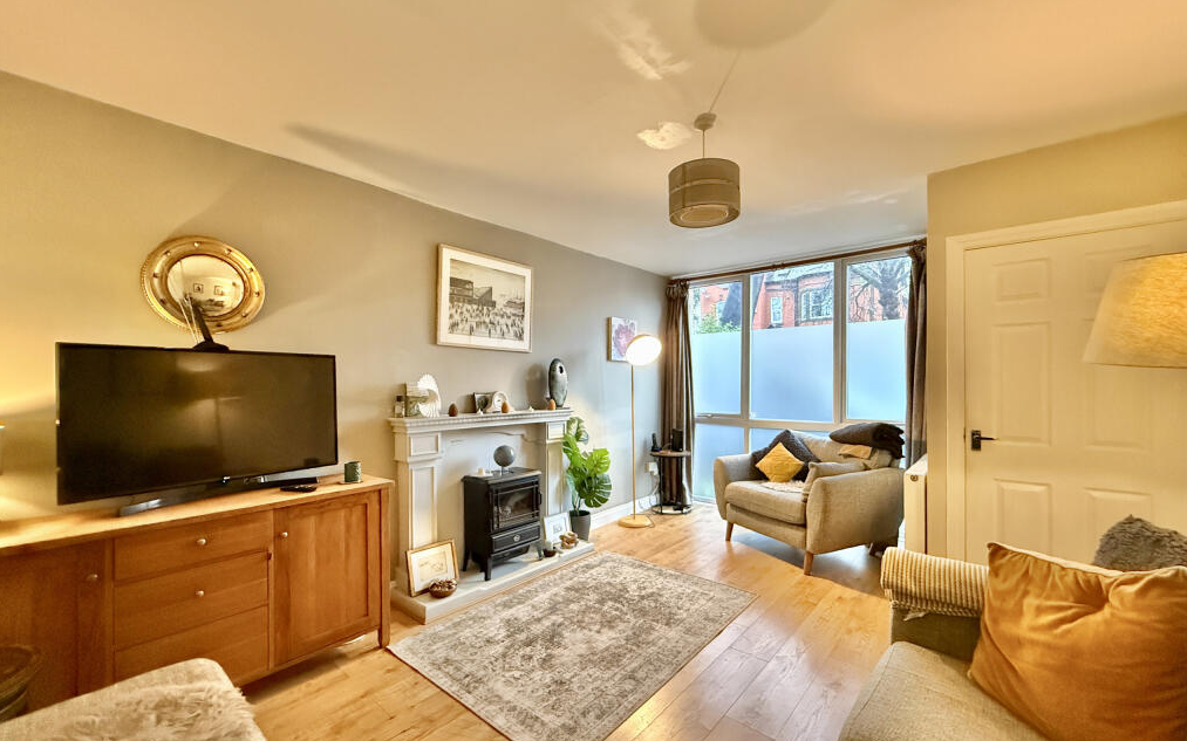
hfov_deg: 101.5
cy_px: 382
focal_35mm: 15
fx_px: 485
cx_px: 598
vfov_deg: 74.8
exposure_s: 1/50
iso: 1250
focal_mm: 2.22
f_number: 2.2
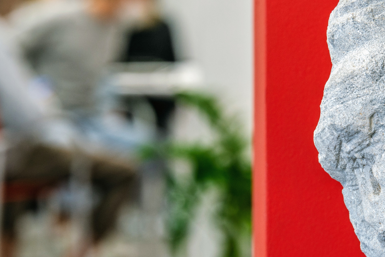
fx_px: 4215
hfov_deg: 5.2
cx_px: 281
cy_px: 160
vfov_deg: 3.5
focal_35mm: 394
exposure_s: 1/8
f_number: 7.1
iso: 320
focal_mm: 170
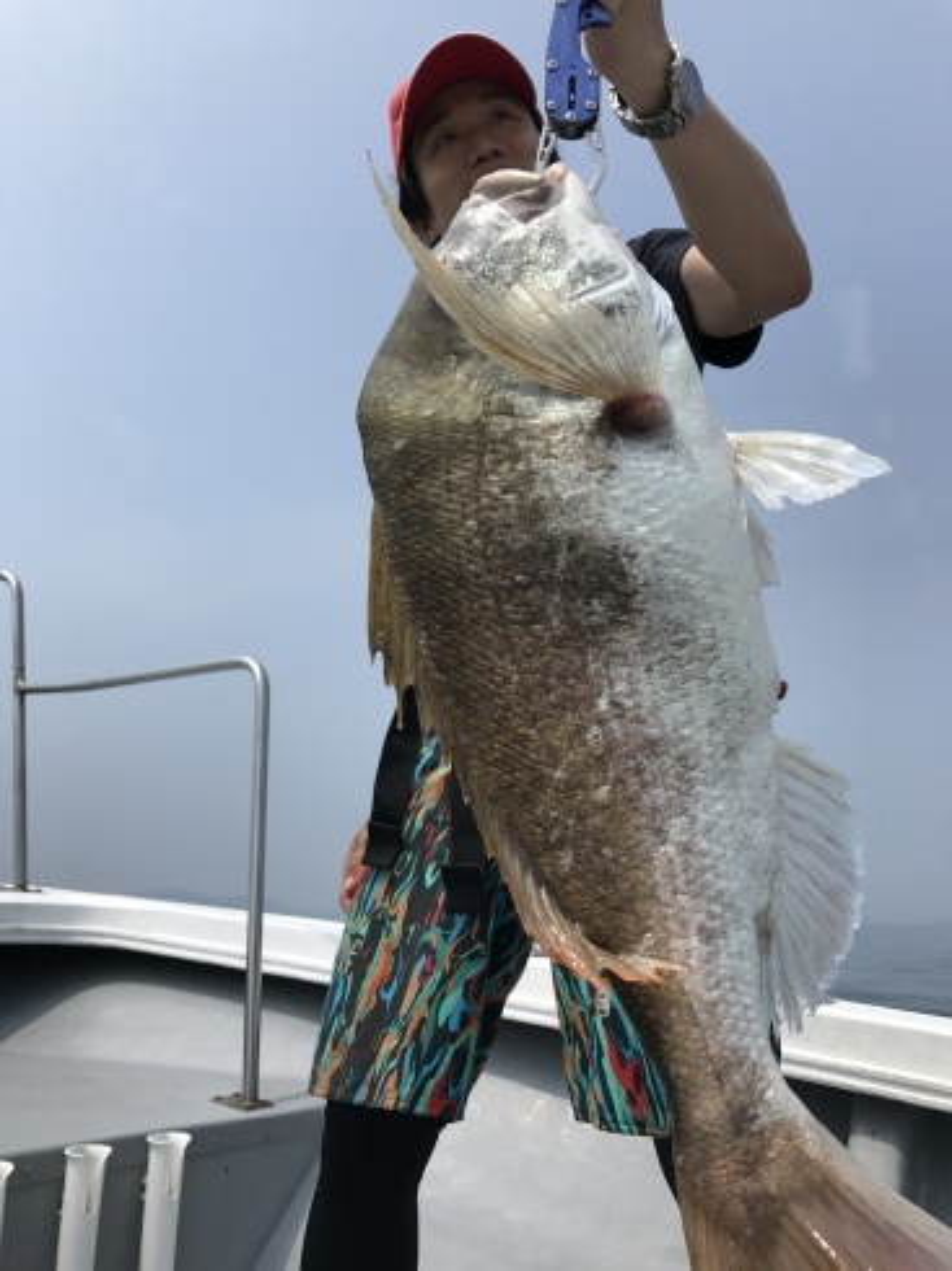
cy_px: 636
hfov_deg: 49.7
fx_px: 1028
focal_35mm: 28
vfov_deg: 63.5
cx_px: 476
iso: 20
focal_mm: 3.99
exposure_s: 1/3546
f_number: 1.8
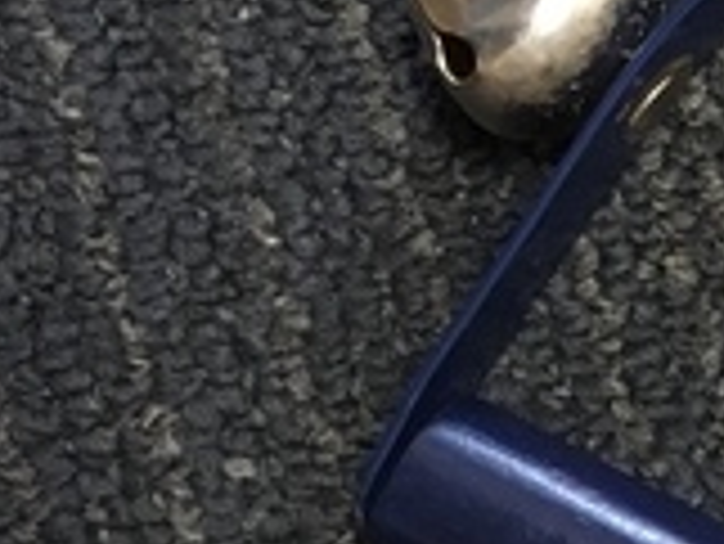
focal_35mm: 144
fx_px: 3014
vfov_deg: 10.3
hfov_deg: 11.3
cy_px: 211
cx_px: 1763
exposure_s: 1/25
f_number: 2.2
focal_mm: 4.15
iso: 200
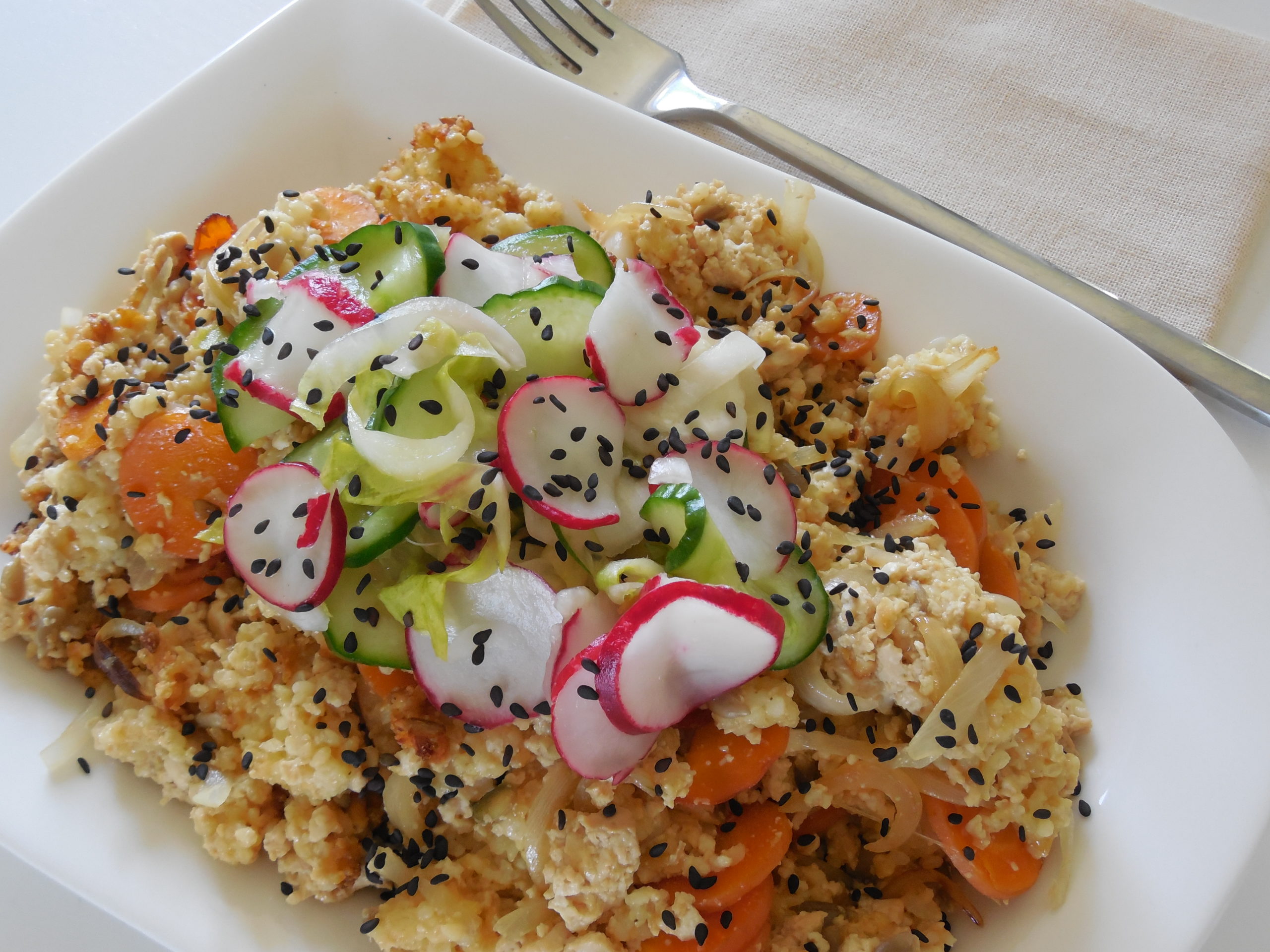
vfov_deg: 33.6
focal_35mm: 43
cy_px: 476
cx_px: 635
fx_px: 1578
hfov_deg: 43.9
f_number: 3.9
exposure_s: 1/30
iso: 360
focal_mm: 7.8
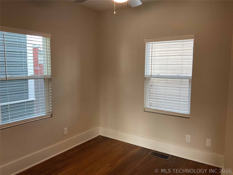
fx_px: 195
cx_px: 116
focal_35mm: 29
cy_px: 88
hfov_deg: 61.7
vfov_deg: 48.2
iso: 80
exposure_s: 1/60
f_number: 1.8
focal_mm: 3
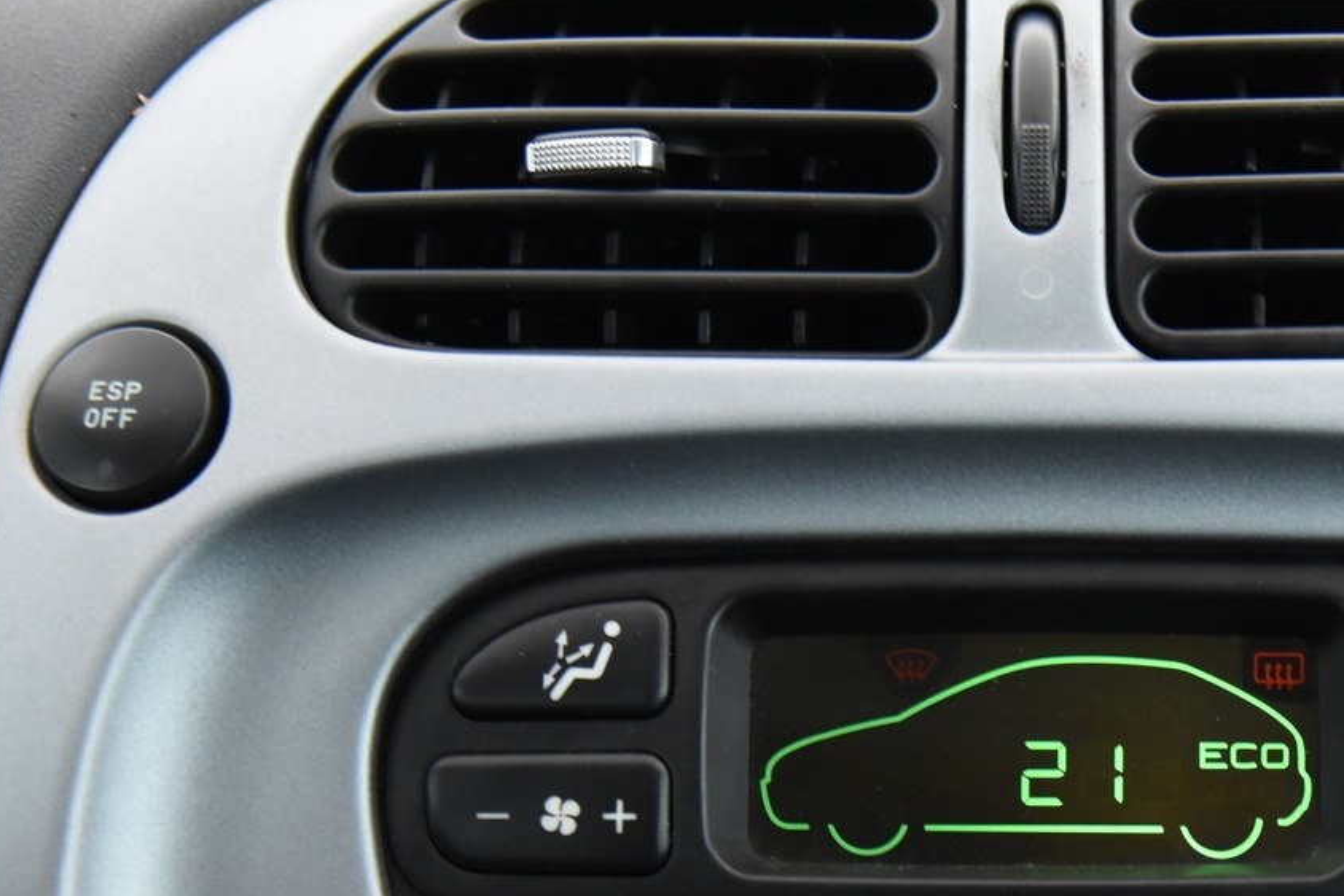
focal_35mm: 92
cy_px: 804
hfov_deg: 21.9
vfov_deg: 14.7
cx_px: 1040
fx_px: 3435
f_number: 4
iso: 4000
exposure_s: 1/20
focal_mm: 48
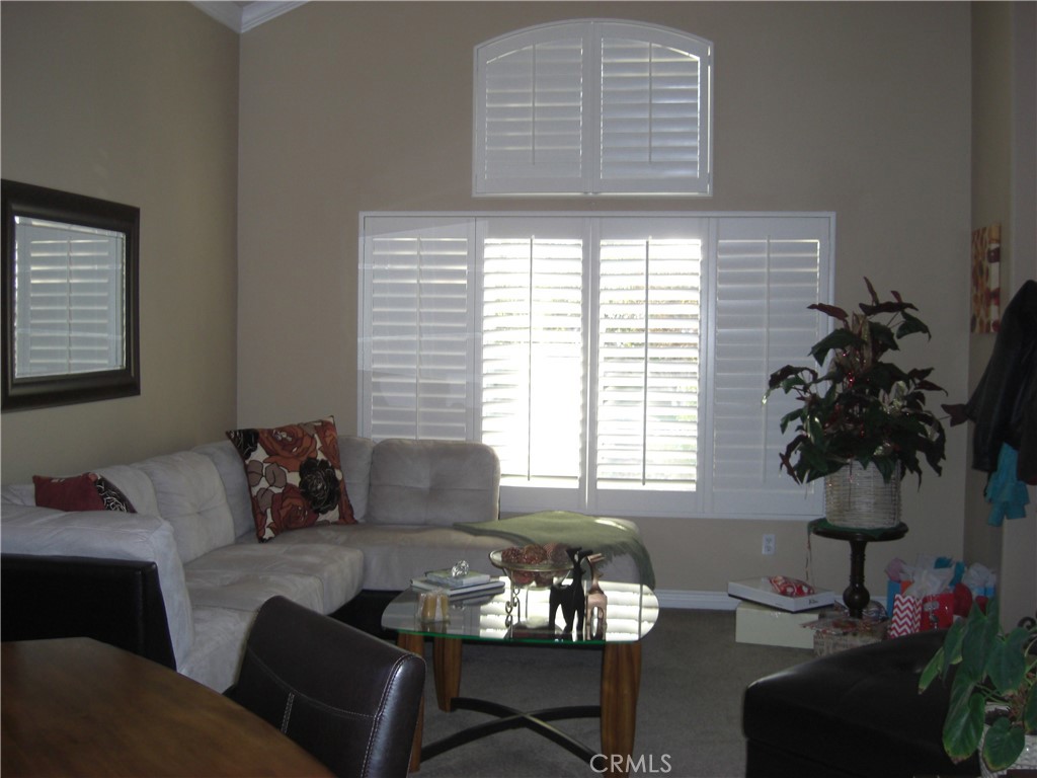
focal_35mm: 38
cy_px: 389
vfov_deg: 37.7
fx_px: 1138
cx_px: 518
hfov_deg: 49.0
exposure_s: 1/60
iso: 200
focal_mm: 7.9
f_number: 2.8
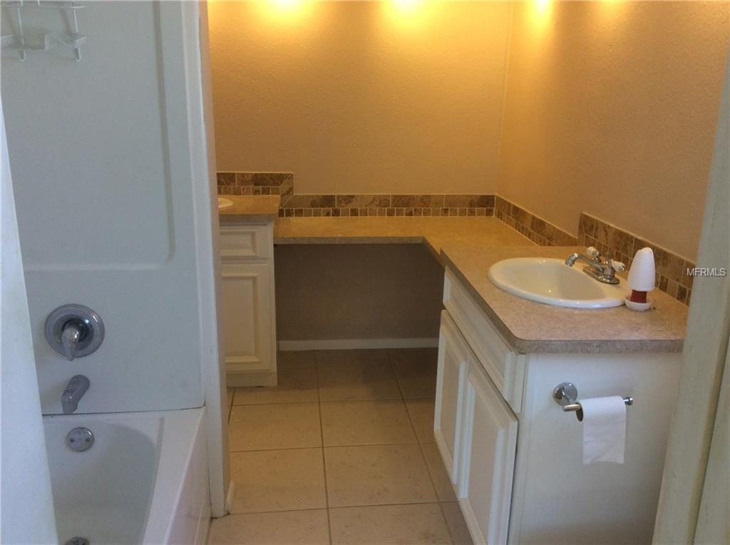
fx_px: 674
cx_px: 365
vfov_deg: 44.0
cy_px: 272
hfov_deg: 56.9
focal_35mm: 32
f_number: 2.4
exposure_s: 1/24
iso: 50
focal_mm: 3.3
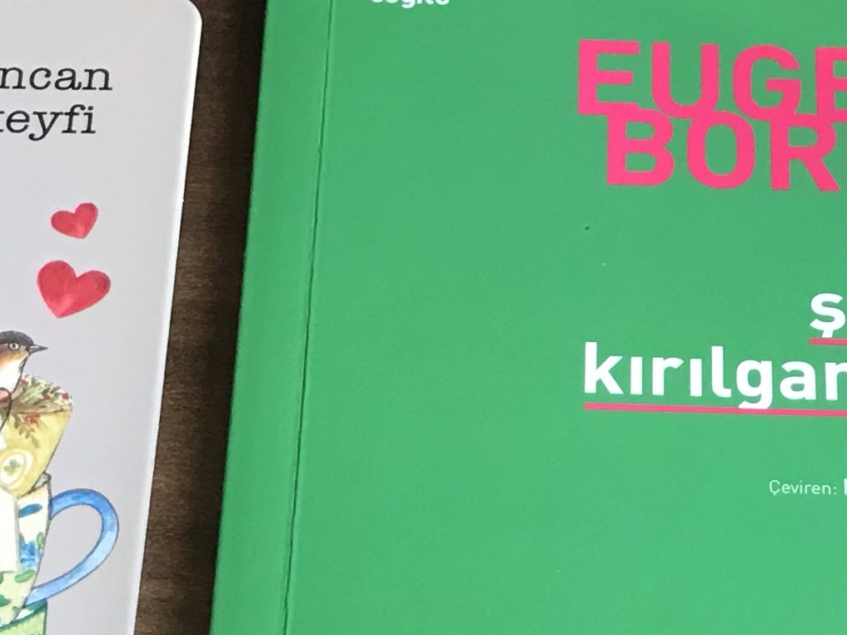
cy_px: 389
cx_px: 675
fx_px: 2716
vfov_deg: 13.3
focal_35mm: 111
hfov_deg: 17.6
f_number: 1.8
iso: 50
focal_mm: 3.99
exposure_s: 1/17
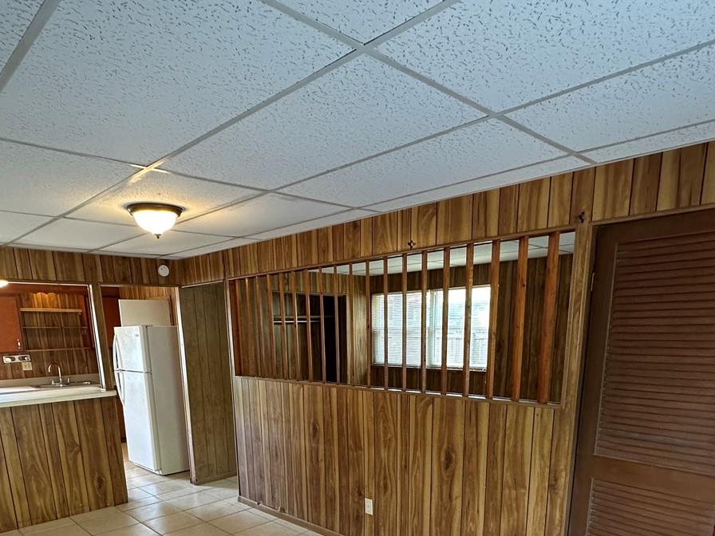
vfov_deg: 50.3
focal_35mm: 25
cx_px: 338
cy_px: 456
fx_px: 516
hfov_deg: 69.3
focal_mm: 2.22
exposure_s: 1/60
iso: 250
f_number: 2.2
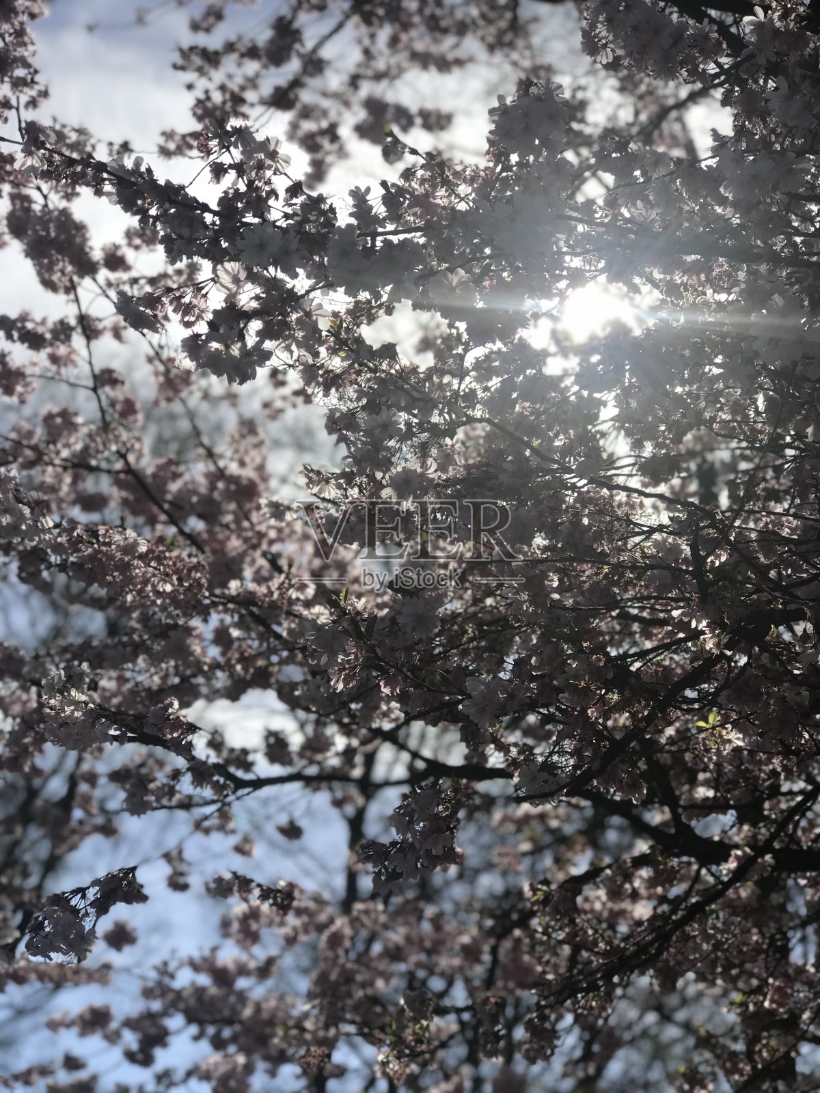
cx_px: 410
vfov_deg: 33.8
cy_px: 546
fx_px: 1800
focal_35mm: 57
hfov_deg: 25.7
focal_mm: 6.6
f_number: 2.8
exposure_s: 1/1259
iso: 20
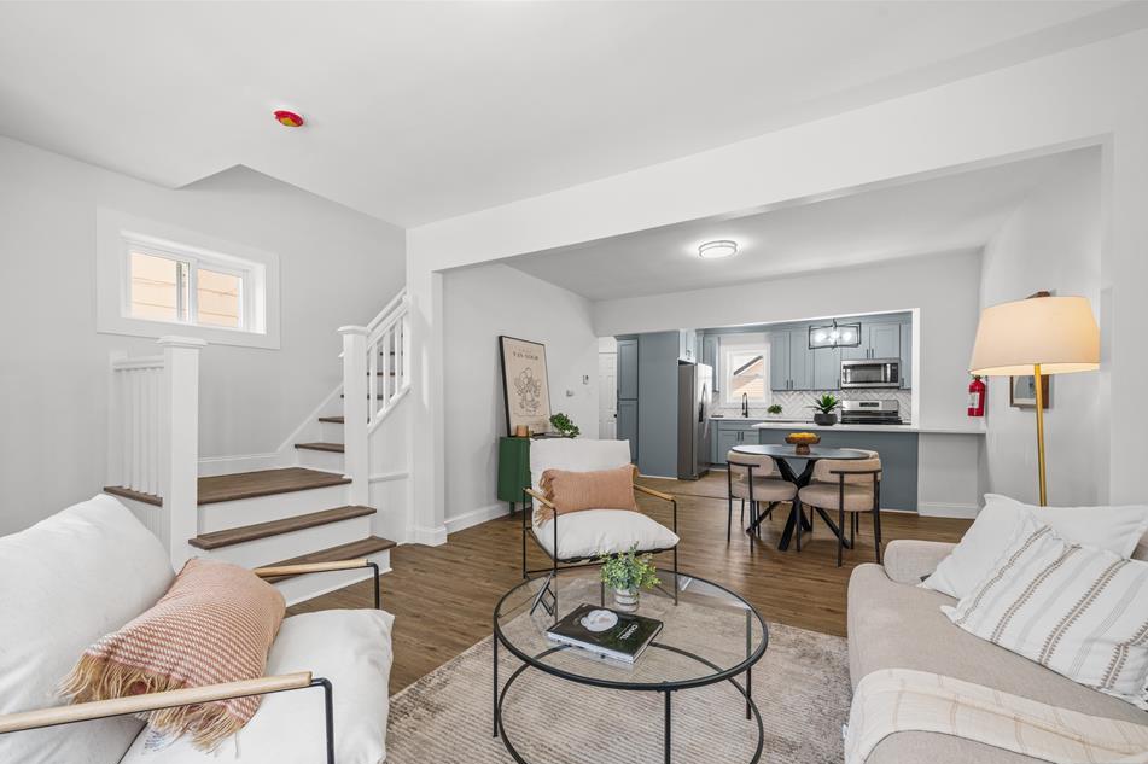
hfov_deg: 104.3
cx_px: 570
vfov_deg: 81.0
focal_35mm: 14
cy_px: 410
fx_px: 446
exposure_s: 1/3
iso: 200
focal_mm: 13
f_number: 8
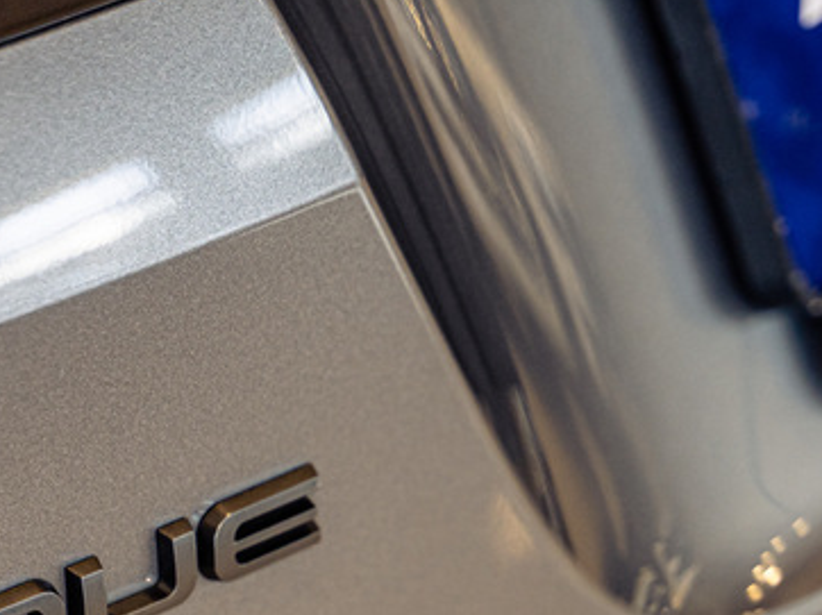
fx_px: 4841
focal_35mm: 204
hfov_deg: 9.7
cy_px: 706
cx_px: 78
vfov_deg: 7.2
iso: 250
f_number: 2.8
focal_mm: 75
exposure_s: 1/160
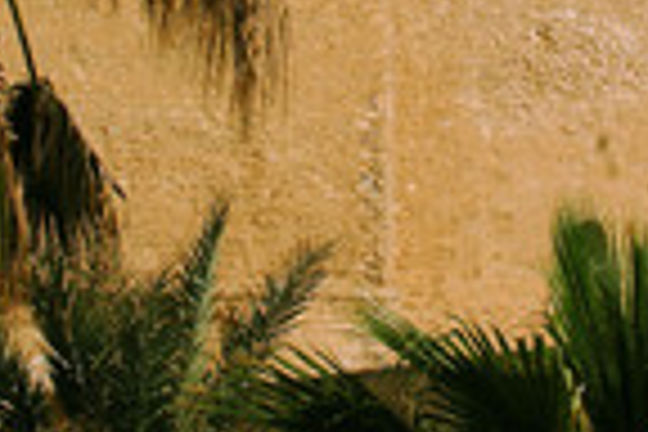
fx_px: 5526
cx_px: 389
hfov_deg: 6.7
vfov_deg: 4.5
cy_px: -180
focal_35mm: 307
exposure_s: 1/400
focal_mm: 70
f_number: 10
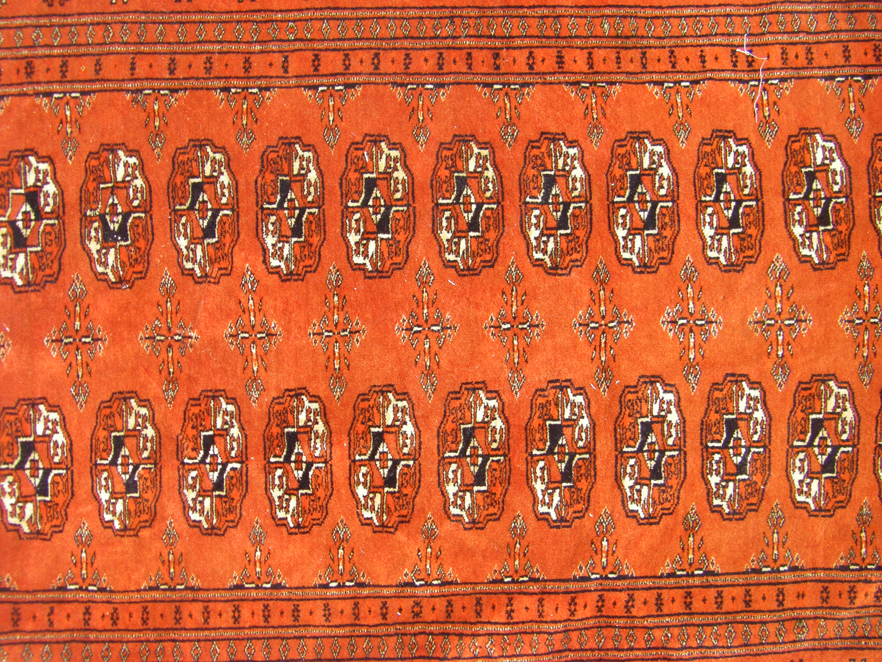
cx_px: 441
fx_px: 968
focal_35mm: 38
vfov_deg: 37.7
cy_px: 331
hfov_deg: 49.0
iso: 64
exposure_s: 1/160
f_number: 3.5
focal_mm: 6.3
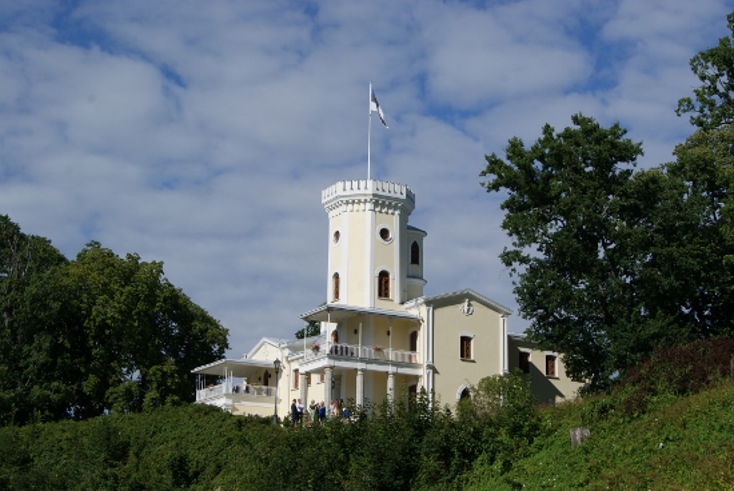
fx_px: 1378
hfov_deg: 29.8
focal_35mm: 68
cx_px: 367
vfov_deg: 20.2
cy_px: 246
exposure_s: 1/250
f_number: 13
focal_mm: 45
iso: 100
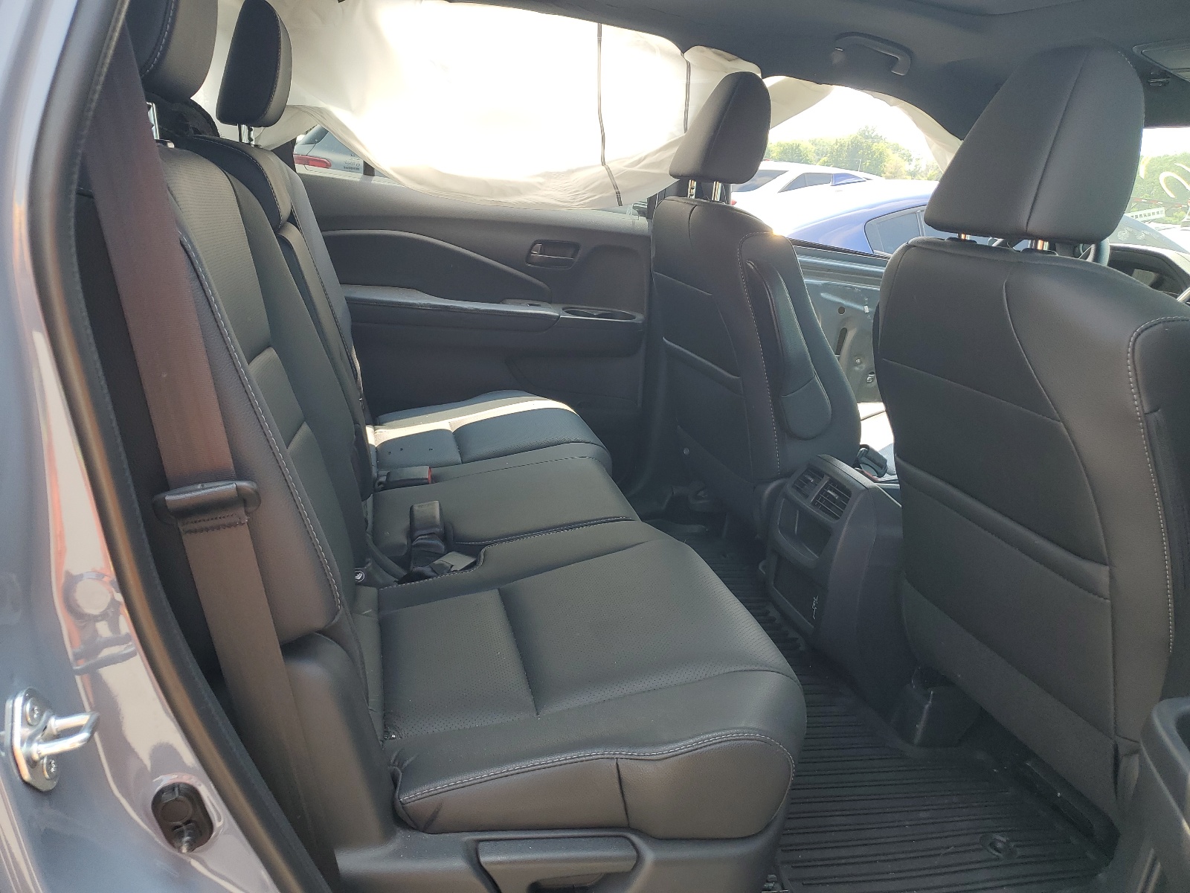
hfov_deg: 67.3
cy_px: 446
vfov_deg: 53.1
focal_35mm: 26
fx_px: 894
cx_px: 595
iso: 50
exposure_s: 1/357
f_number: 1.5
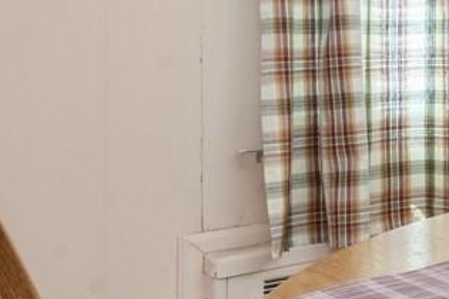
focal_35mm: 71
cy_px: 30
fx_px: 885
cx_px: 952
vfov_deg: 18.9
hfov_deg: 17.5
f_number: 11
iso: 400
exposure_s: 1/5
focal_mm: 14
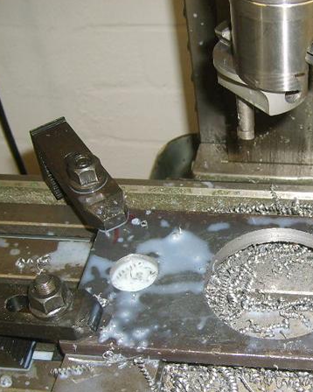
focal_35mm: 61
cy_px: 239
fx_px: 707
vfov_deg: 30.9
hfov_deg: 24.2
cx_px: 284
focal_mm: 5.8
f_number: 2.8
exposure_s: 1/45
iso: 100
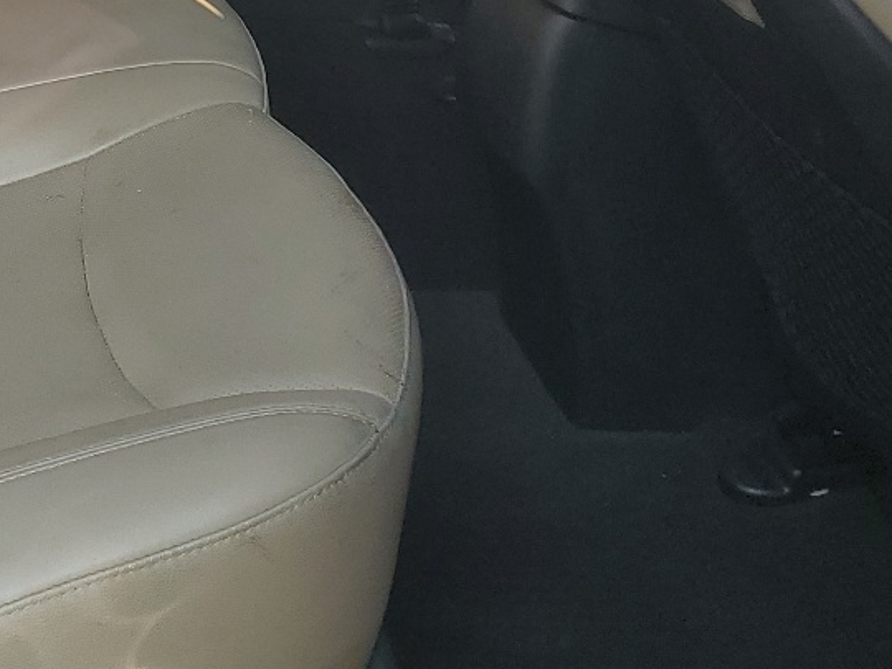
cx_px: -59
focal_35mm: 77
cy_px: -268
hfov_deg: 23.9
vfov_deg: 17.6
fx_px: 1984
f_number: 1.5
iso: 50
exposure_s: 1/588
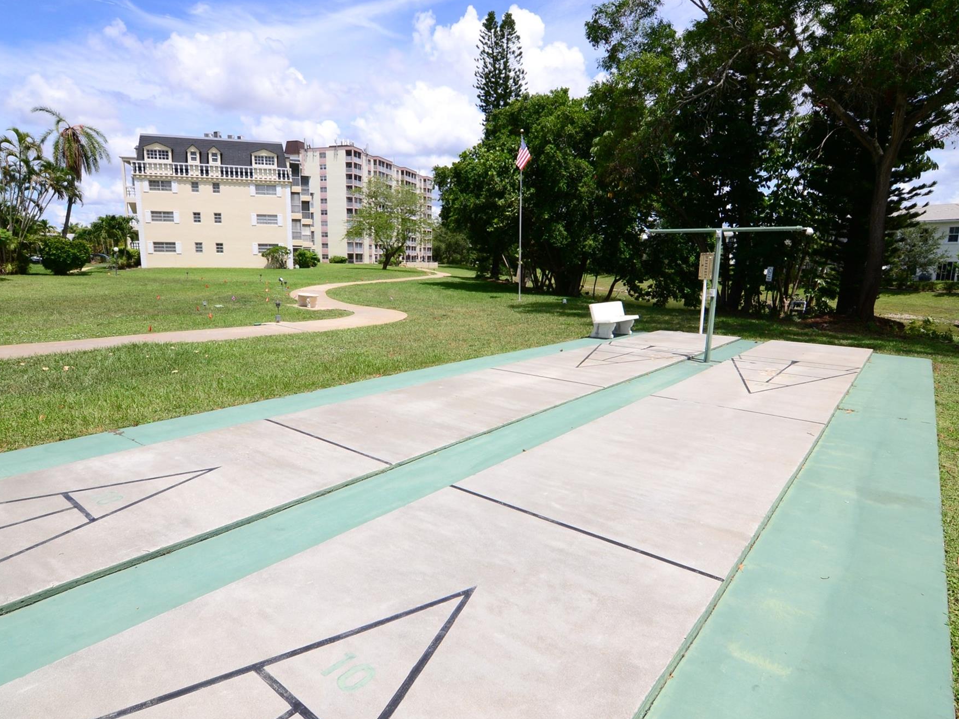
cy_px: 353
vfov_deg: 69.9
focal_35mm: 19
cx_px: 469
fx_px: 514
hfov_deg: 86.0
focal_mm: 11
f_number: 14
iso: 360
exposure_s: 1/320
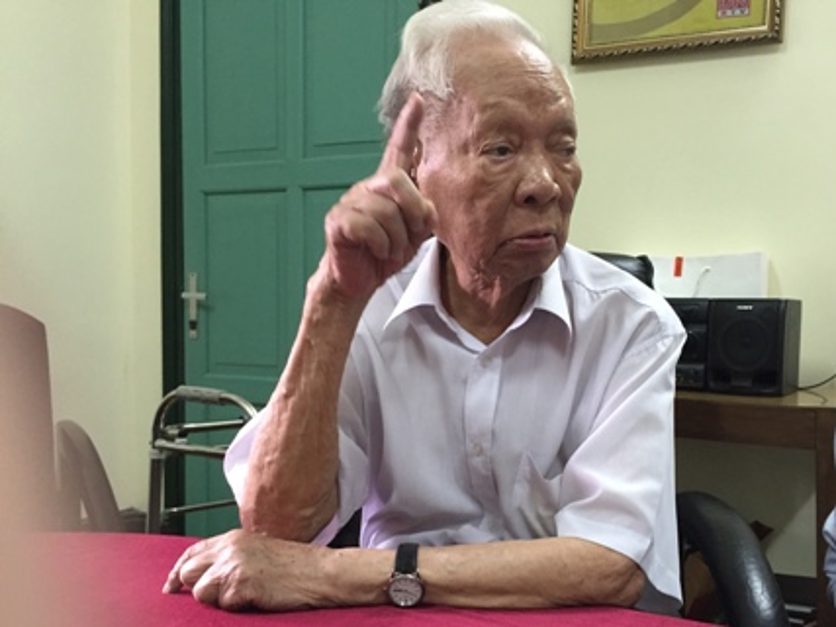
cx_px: 418
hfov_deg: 61.7
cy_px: 314
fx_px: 700
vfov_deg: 48.2
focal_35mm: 29
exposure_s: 1/33
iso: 200
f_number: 2.2
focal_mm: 4.15
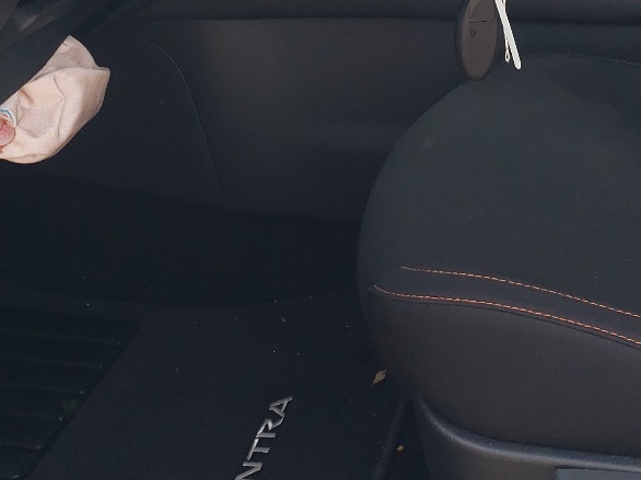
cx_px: 466
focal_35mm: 71
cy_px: 8
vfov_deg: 20.1
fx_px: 1314
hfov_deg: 27.1
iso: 50
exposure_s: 1/435
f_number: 1.5
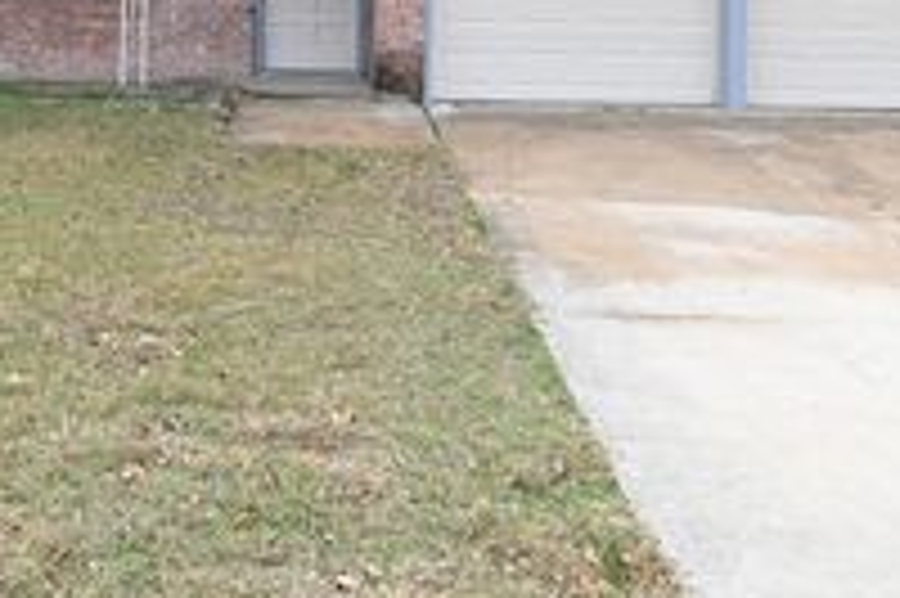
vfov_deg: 24.9
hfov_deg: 38.8
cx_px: 252
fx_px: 1249
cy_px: -76
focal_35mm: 50
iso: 640
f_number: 2.8
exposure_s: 1/4000
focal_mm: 20
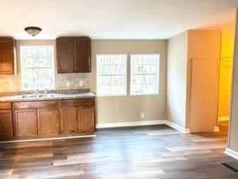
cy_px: 83
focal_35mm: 27
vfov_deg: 51.3
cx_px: 73
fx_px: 186
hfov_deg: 63.1
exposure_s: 1/40
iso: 1250
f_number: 2.2
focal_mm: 2.22
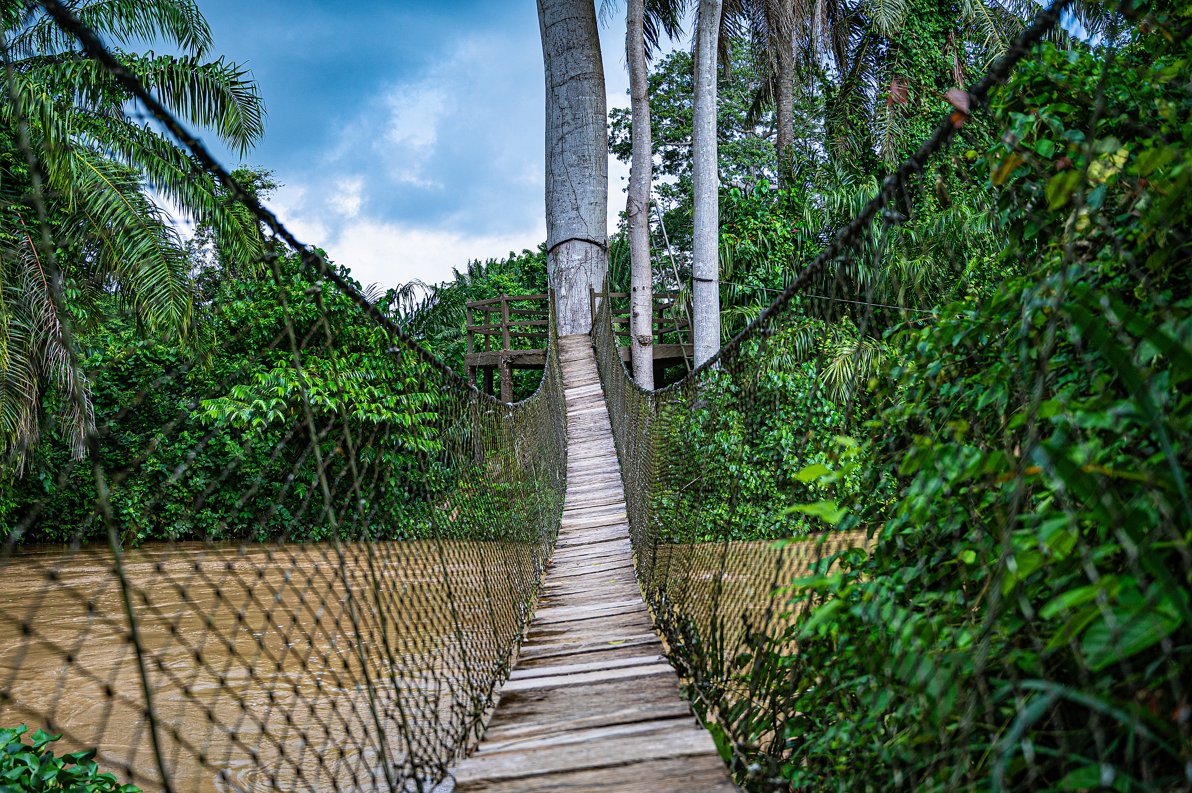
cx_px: 596
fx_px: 1290
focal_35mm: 39
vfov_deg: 34.2
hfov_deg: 49.6
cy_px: 396
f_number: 4
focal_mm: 39
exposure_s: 1/1600
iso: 125
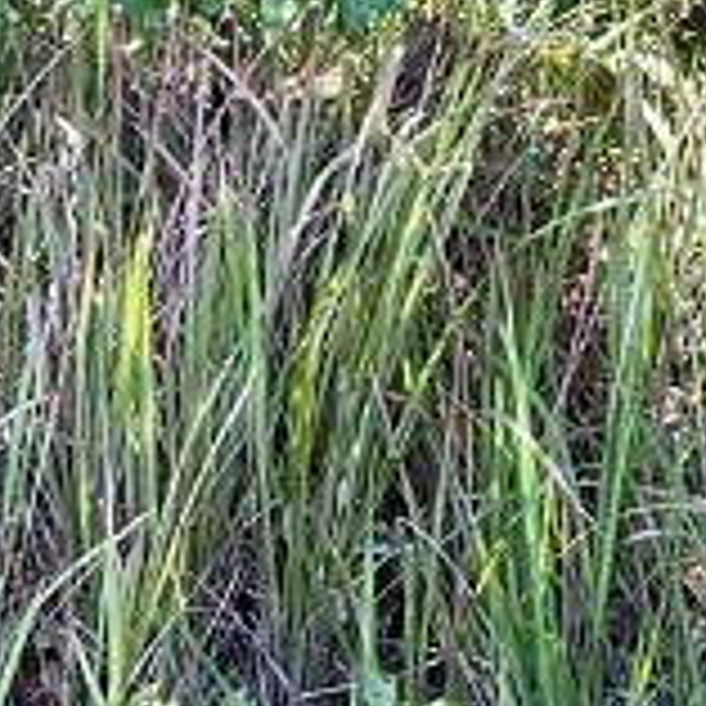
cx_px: 886
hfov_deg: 11.4
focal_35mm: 150
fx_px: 3461
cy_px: -256
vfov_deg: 11.3
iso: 40
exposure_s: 1/121
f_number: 1.5
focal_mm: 5.7
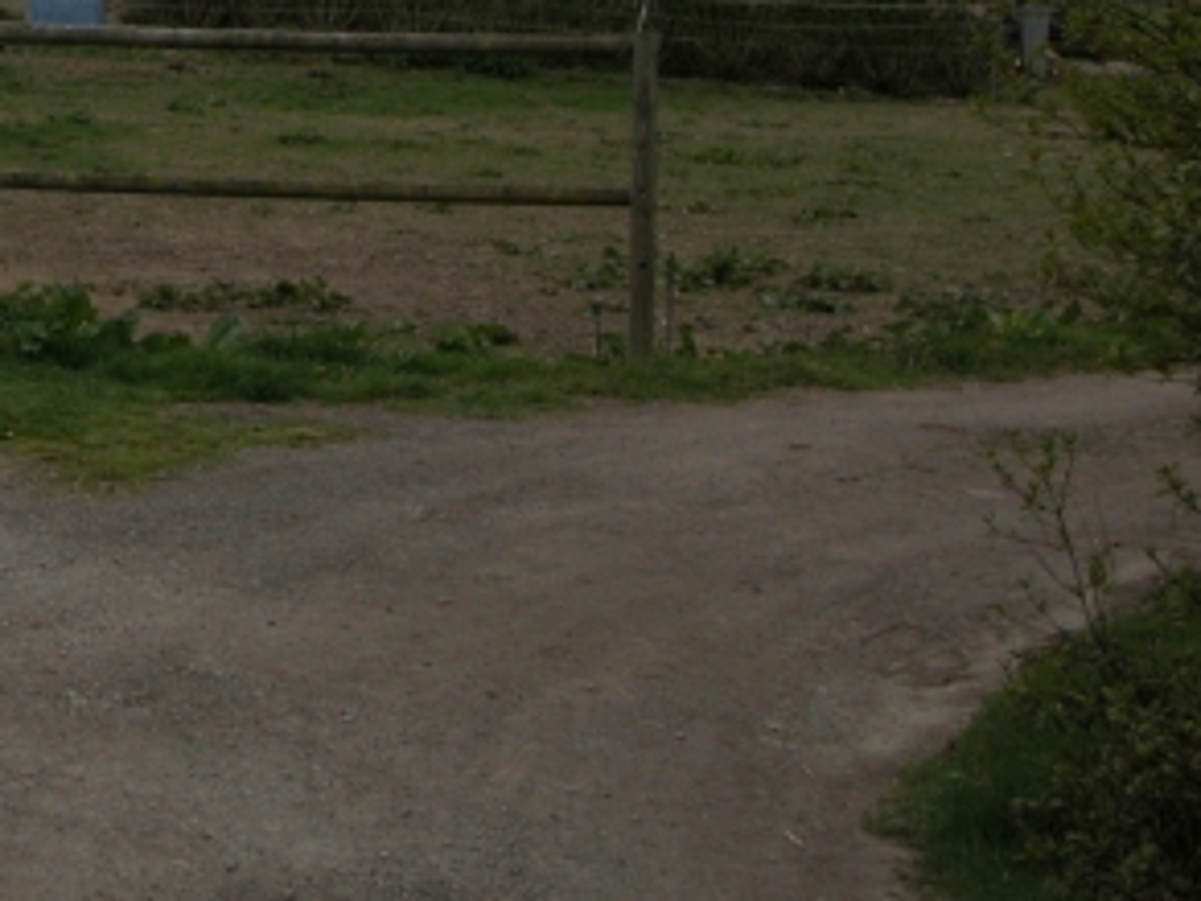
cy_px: -53
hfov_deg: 19.2
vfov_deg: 14.8
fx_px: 3400
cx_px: -128
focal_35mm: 98
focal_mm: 10.7
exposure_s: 1/265
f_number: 6.5
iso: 100
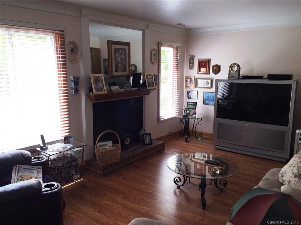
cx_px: 150
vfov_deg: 48.2
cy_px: 112
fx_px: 252
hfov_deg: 61.7
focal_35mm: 29
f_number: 2.2
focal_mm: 4.15
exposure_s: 1/40
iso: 32
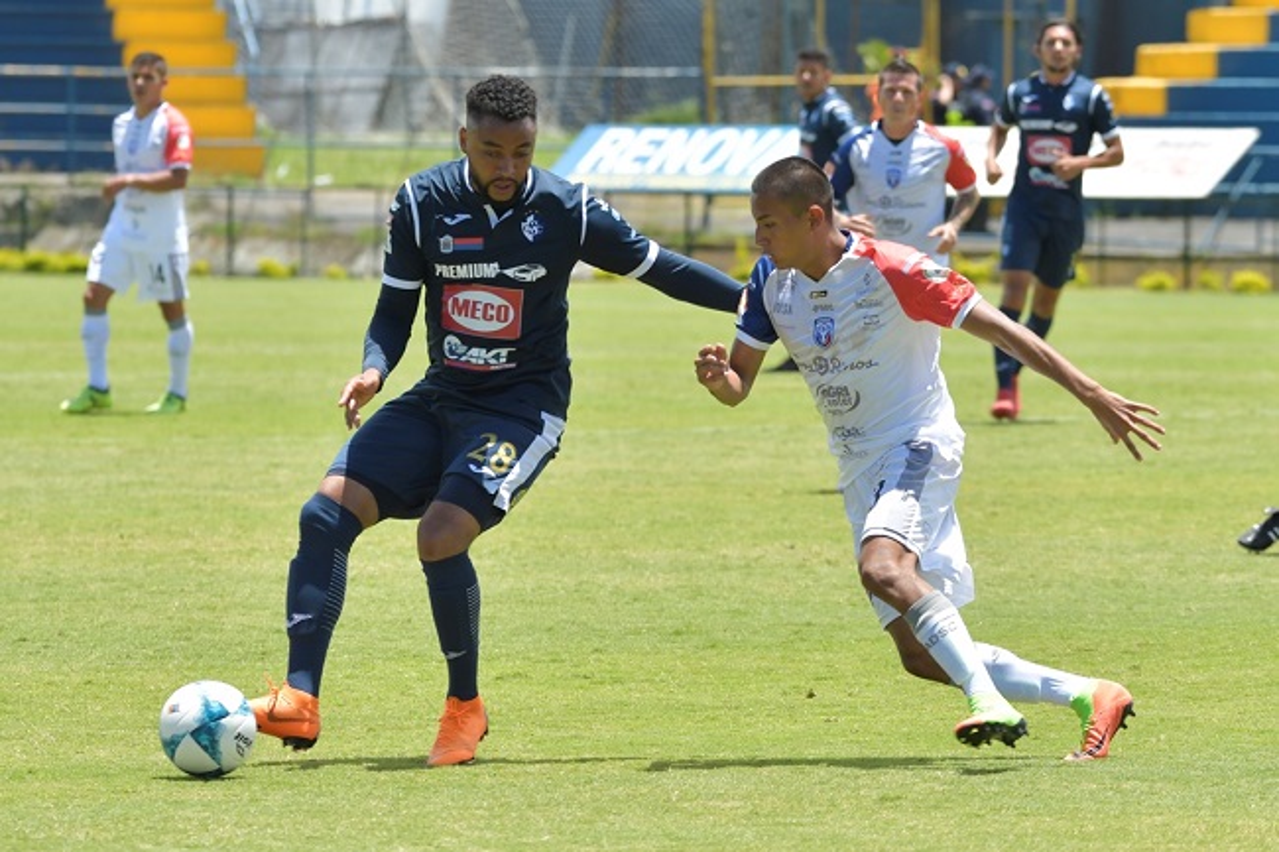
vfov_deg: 4.8
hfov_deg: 7.2
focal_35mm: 285
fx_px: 10122
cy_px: 426
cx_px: 640
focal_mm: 190
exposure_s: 1/800
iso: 200
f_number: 5
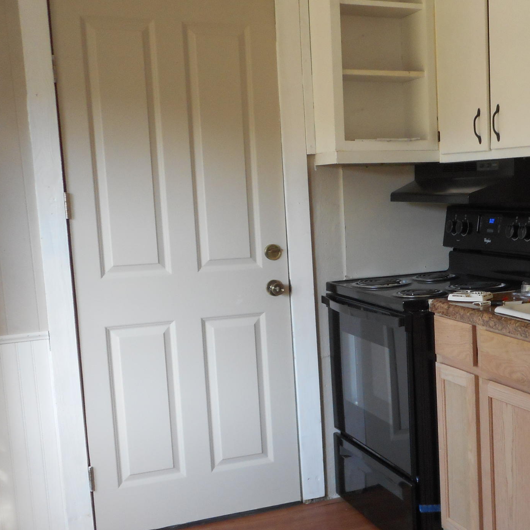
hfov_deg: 34.2
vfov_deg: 35.2
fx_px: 831
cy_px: 314
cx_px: 431
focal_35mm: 48
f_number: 3.7
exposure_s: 1/30
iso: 160
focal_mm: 4.5
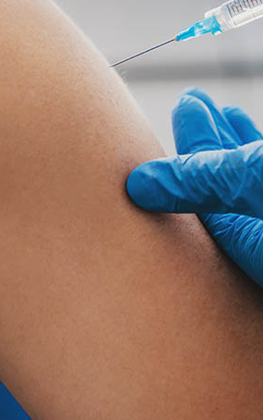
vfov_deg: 12.7
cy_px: 128
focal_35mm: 165
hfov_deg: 8.0
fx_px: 1891
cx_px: 89
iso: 640
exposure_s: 1/250
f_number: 3.2
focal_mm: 70
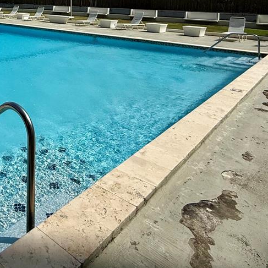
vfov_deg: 57.4
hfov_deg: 49.2
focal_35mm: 26
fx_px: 228
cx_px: -3
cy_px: 62
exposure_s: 1/5155
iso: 50
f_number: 2.2
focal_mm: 2.22
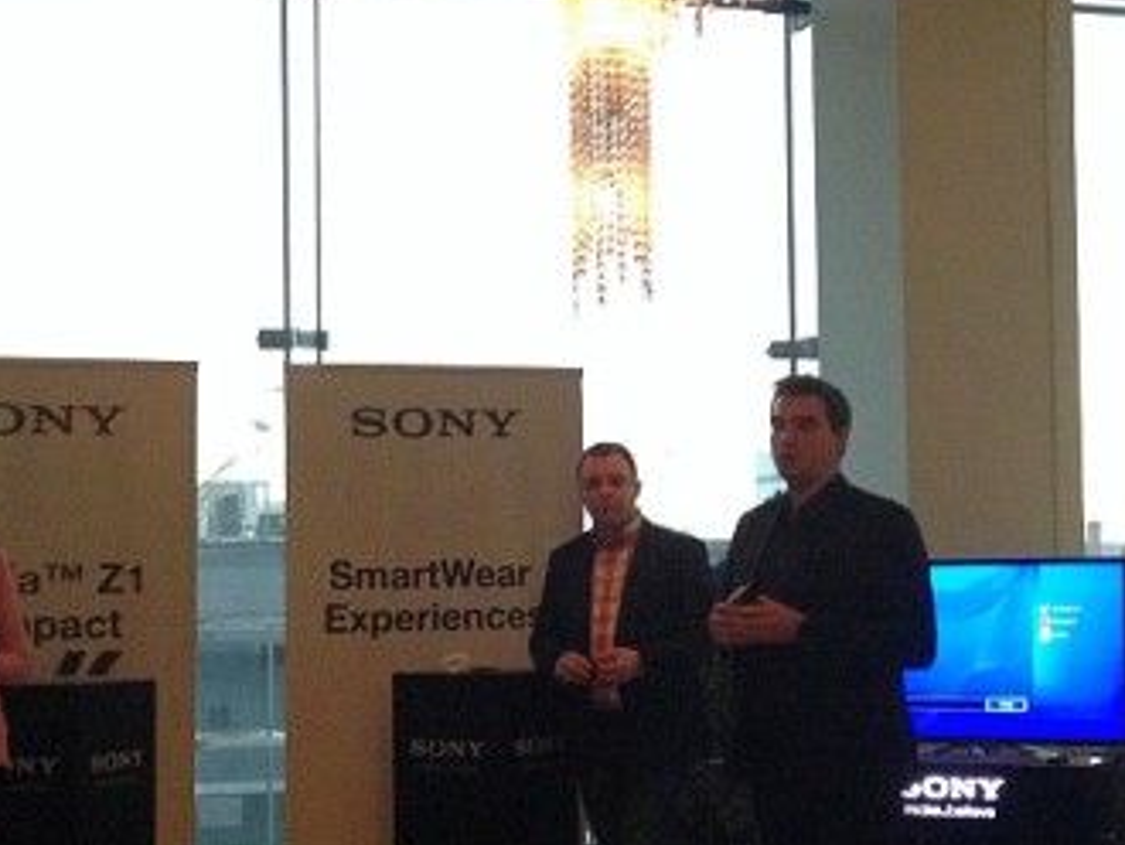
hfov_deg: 32.9
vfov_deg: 25.1
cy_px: 581
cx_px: 753
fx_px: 1886
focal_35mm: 58
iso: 400
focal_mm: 4.12
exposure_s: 1/20
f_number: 2.4
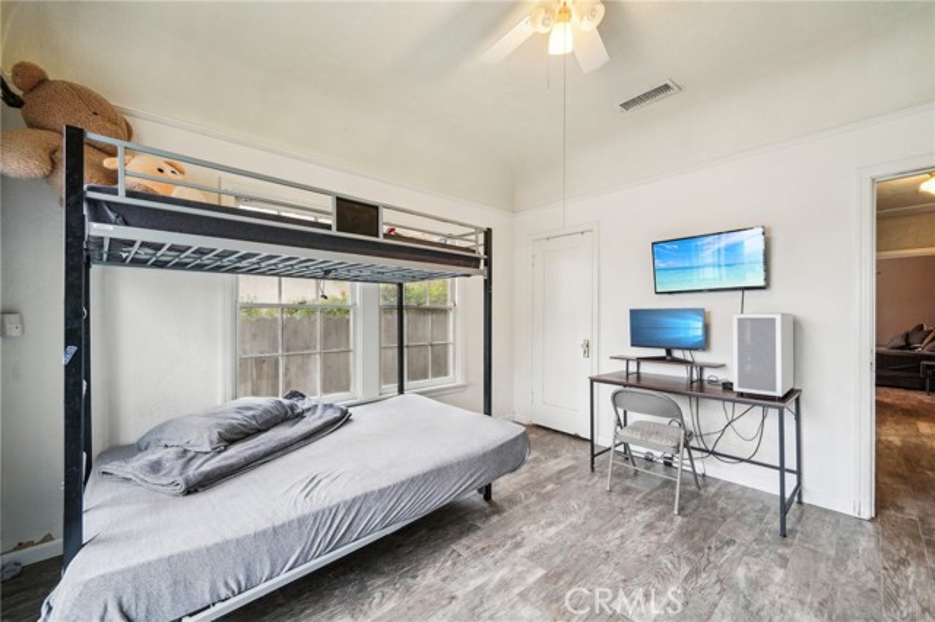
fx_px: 337
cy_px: 311
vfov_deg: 85.4
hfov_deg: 108.4
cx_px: 468
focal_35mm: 13
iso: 400
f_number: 7.1
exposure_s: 1/8
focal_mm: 13
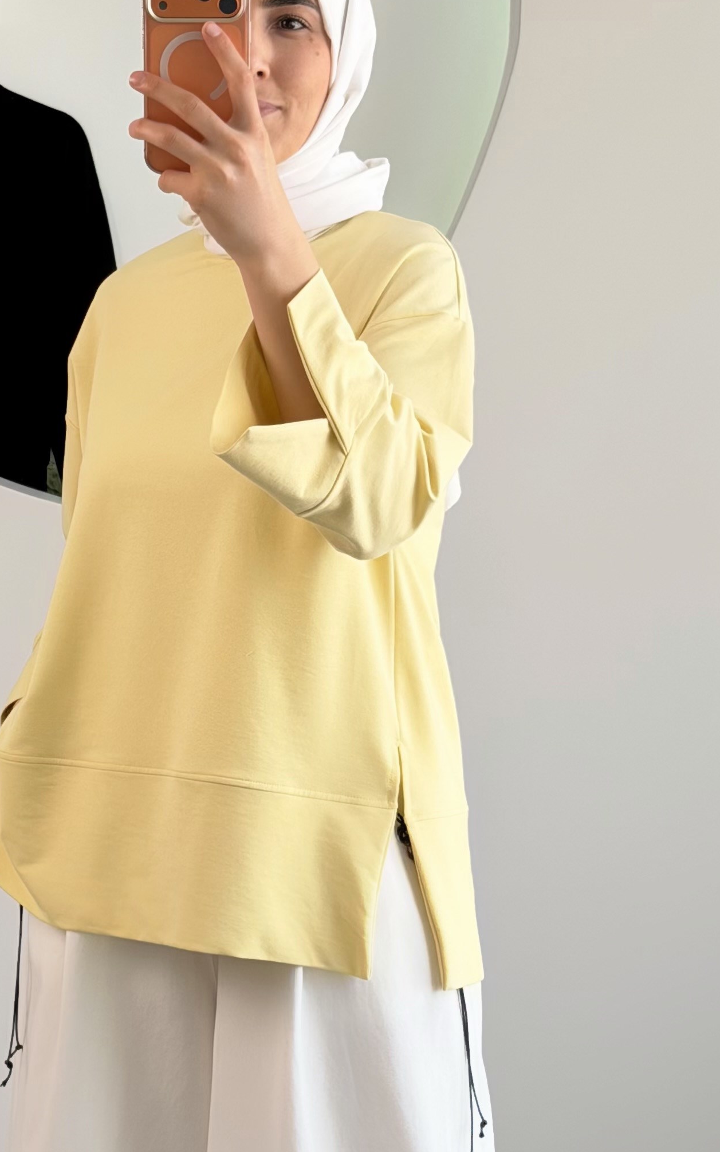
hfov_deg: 12.7
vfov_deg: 20.4
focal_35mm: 102
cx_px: 80
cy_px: 479
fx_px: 3202
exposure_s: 1/271
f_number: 1.78
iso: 64
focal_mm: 6.76
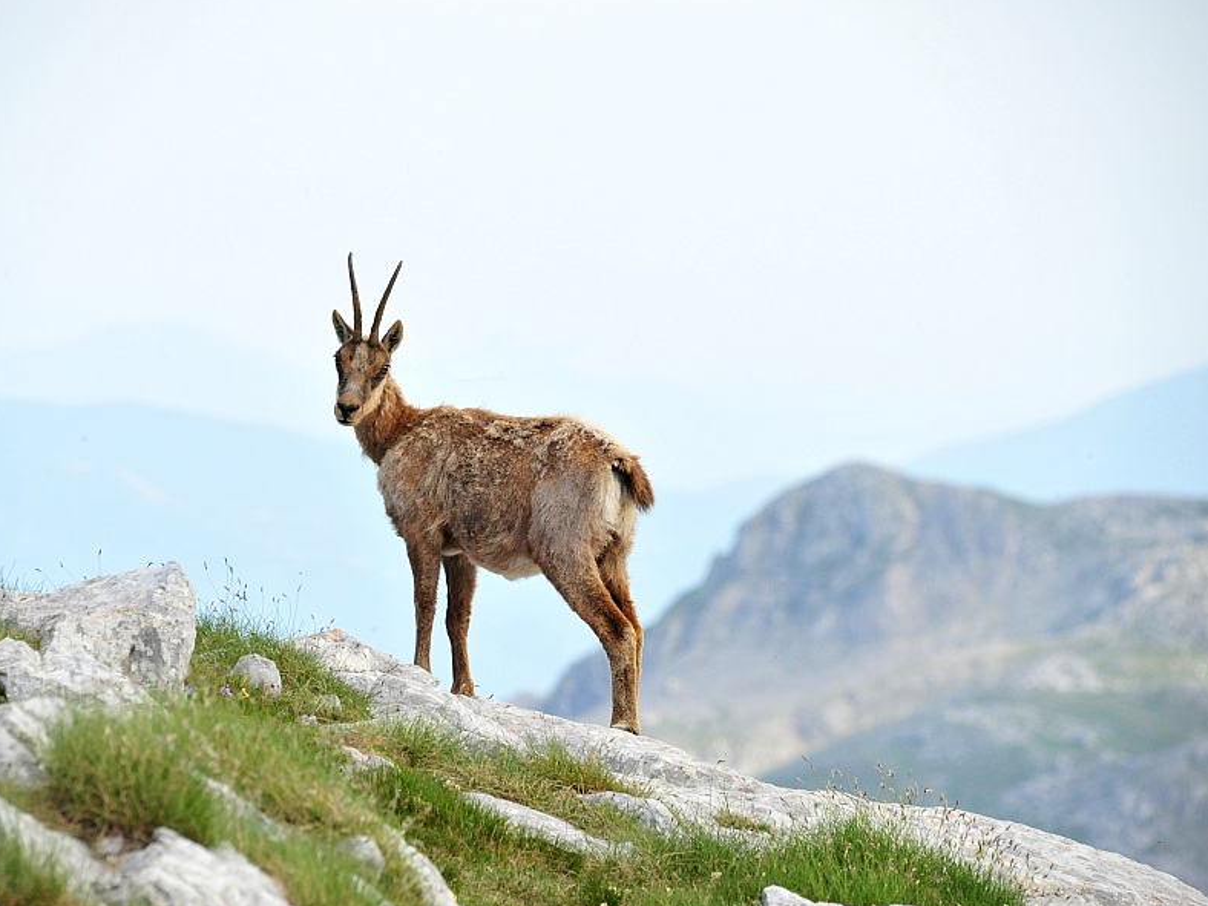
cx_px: 535
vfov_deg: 2.7
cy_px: 450
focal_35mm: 549
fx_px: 19159
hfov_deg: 3.6
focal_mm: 500
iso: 2000
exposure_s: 1/500
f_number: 14
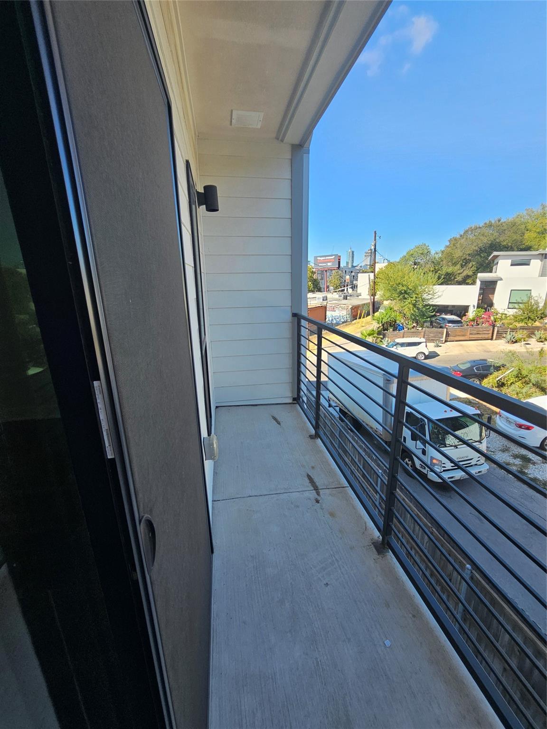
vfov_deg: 106.2
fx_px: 274
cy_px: 364
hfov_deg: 89.9
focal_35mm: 13
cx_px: 274
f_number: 2.2
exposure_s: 1/599
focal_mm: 2.2
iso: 50
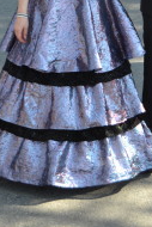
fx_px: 1150
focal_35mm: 182
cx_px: 132
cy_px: -17
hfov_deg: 7.5
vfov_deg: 11.1
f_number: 5.6
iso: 125
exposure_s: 1/125
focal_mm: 48
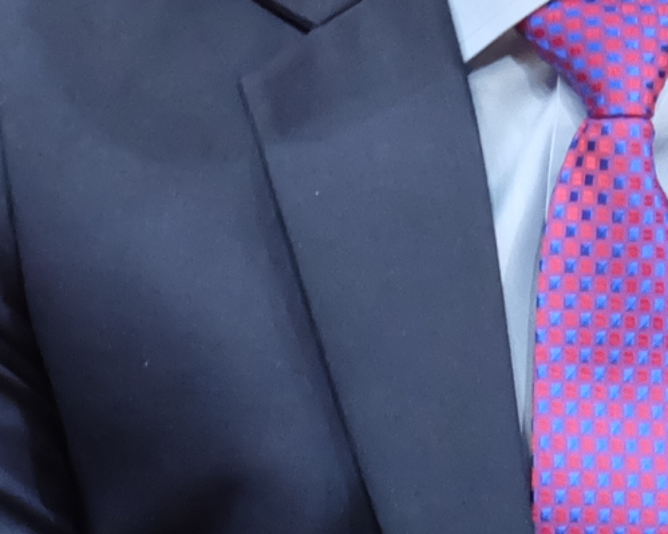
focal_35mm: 878
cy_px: 170
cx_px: 652
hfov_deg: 2.2
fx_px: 17355
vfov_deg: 1.8
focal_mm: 90
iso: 2500
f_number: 5.4
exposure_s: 1/90
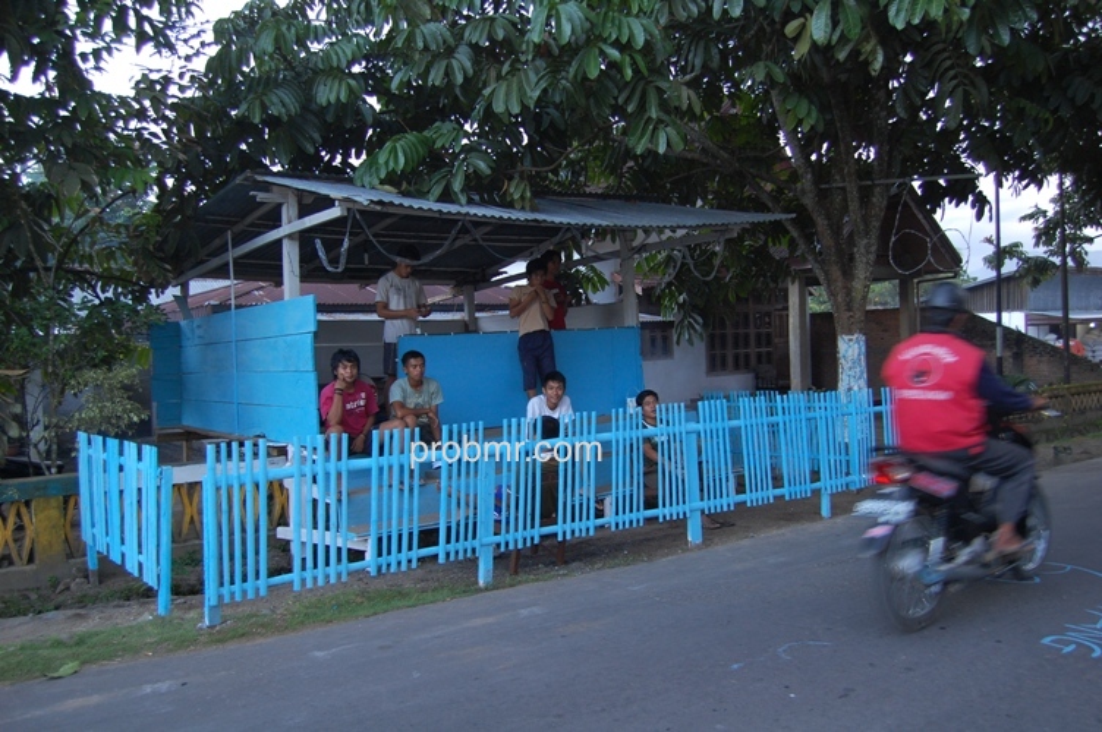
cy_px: 366
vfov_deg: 43.5
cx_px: 551
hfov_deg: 62.0
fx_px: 918
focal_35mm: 30
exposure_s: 1/60
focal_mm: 20
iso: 400
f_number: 4
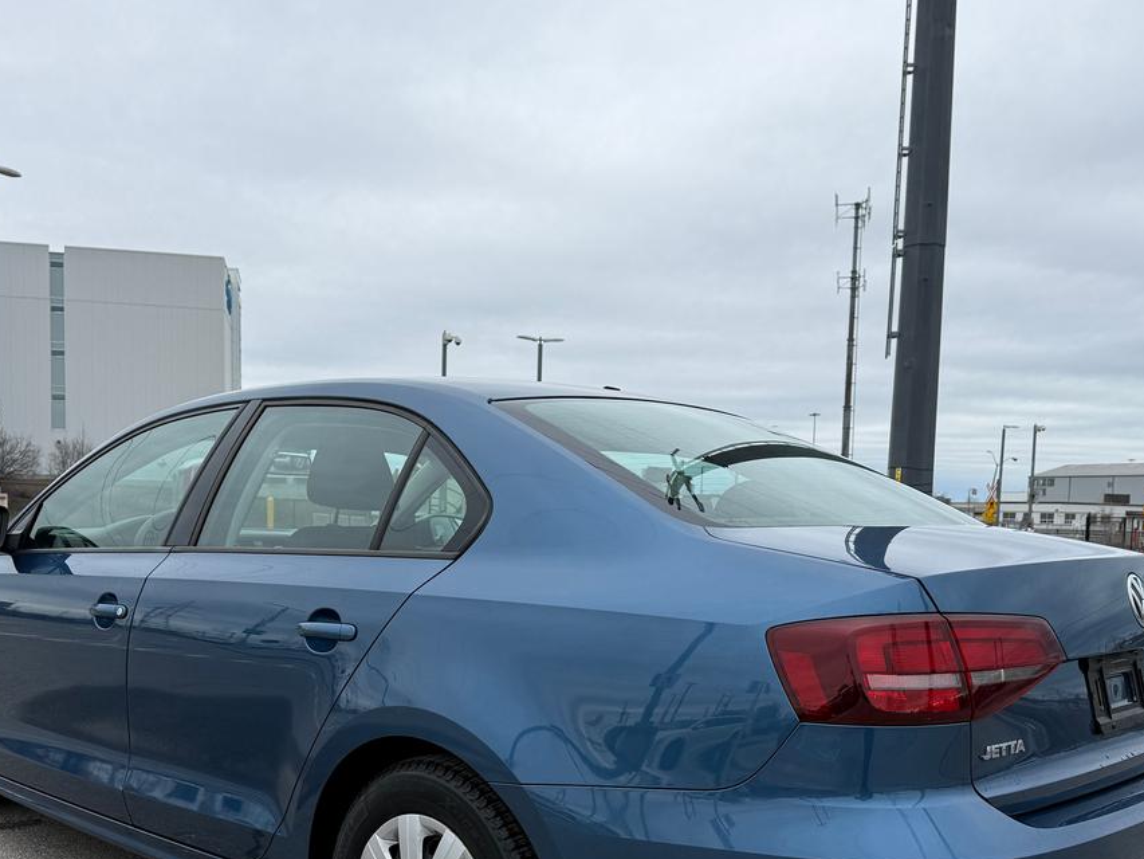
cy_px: 599
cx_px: 563
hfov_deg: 51.3
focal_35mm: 36
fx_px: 1190
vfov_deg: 39.0
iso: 80
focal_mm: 6.76
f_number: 1.78
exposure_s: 1/3021
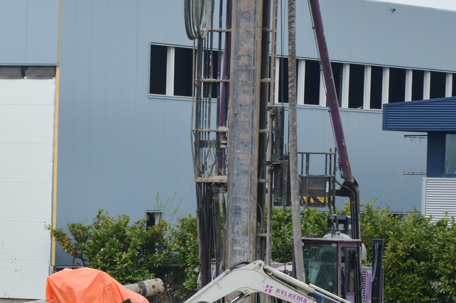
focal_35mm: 276
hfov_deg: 7.4
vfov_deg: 5.0
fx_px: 3493
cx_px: -11
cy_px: 241
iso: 100
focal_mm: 80
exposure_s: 1/200
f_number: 7.1
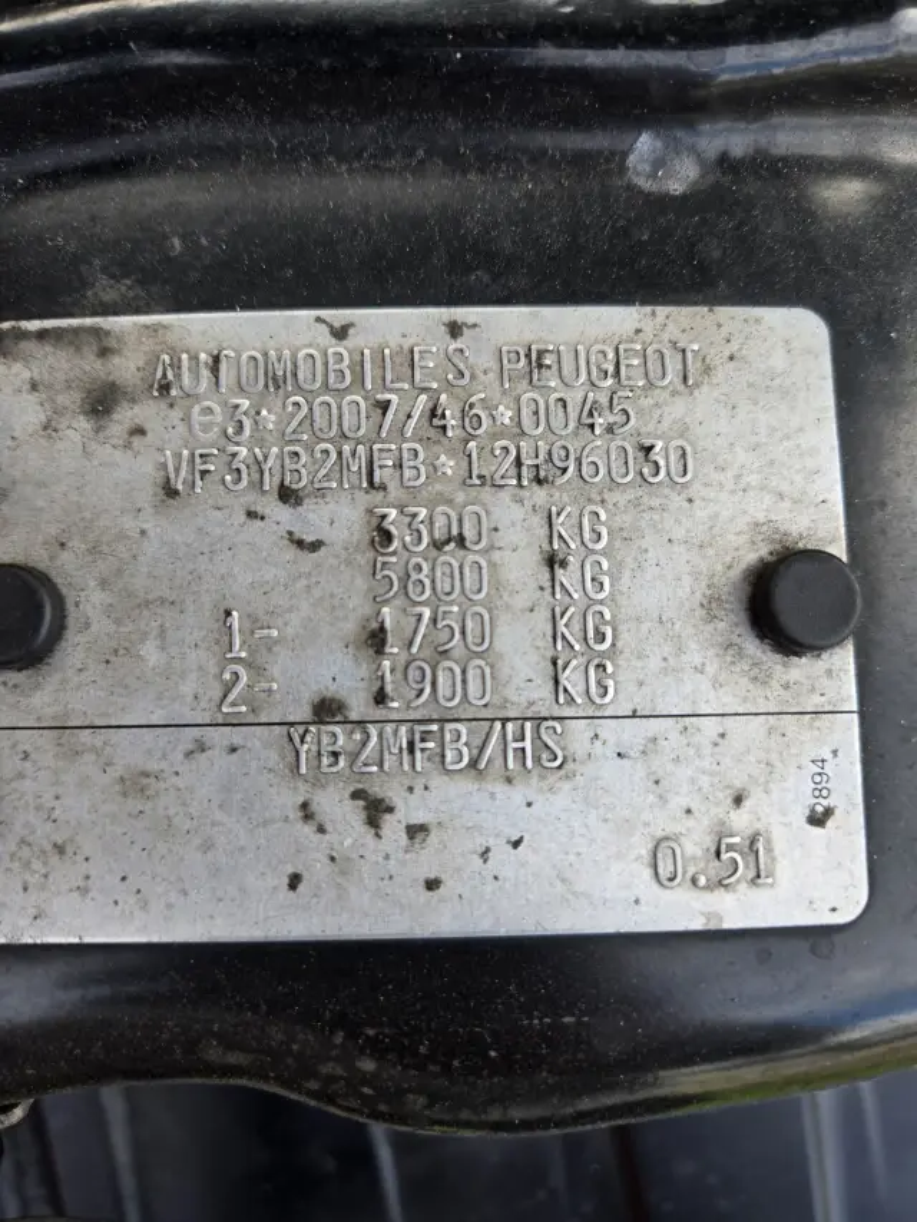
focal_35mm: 23
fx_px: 812
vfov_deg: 73.9
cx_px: 458
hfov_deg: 58.9
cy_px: 611
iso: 80
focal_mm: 5.4
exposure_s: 1/571
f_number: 1.8
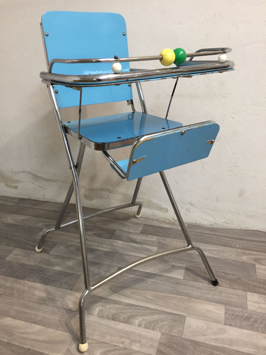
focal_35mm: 29
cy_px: 178
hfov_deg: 48.2
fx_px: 297
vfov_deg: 61.7
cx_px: 133
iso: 125
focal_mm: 4.15
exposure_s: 1/33
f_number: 2.2
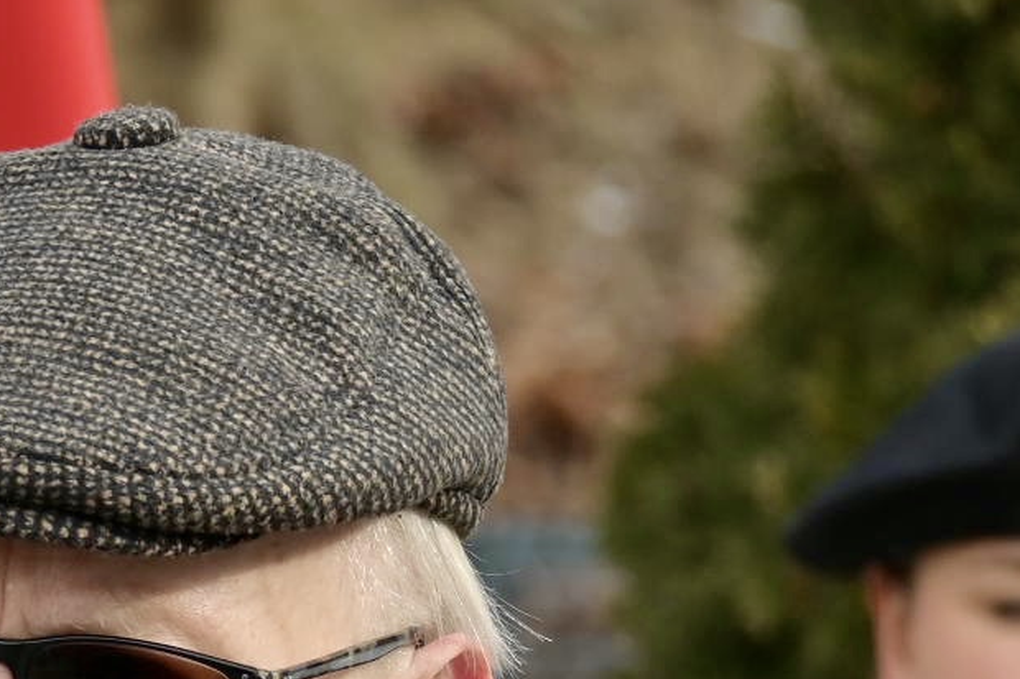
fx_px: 16605
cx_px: -336
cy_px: 1171
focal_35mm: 586
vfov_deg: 2.3
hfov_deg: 3.5
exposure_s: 1/400
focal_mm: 87
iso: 200
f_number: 5
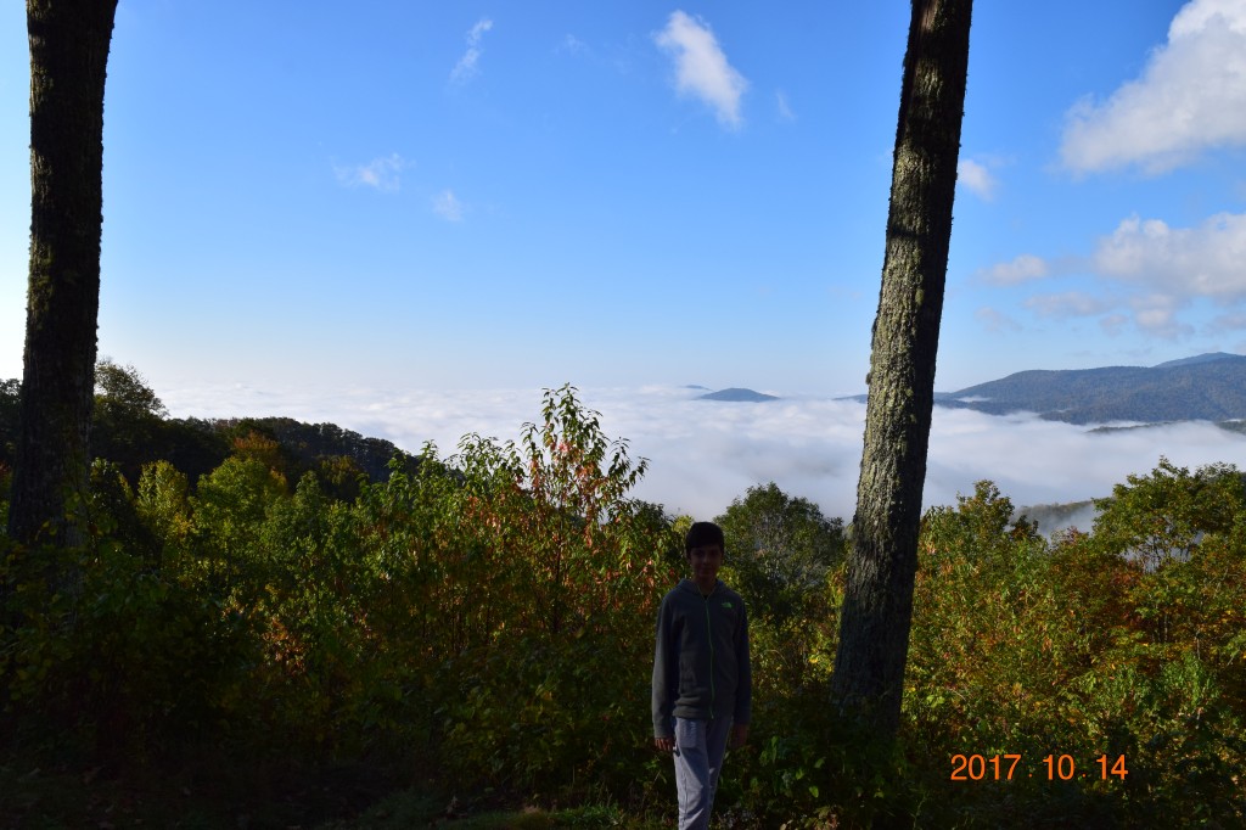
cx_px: 623
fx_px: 934
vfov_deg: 47.9
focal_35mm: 27
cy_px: 415
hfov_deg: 67.4
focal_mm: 18
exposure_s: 1/500
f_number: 11
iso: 320
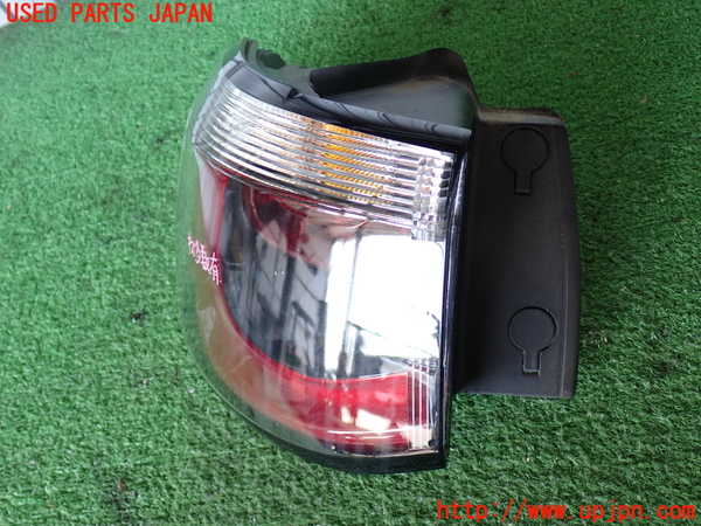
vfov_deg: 39.7
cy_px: 263
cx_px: 350
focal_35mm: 36
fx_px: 729
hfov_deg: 51.4
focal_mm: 6.37
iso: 125
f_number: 2.5
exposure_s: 1/80
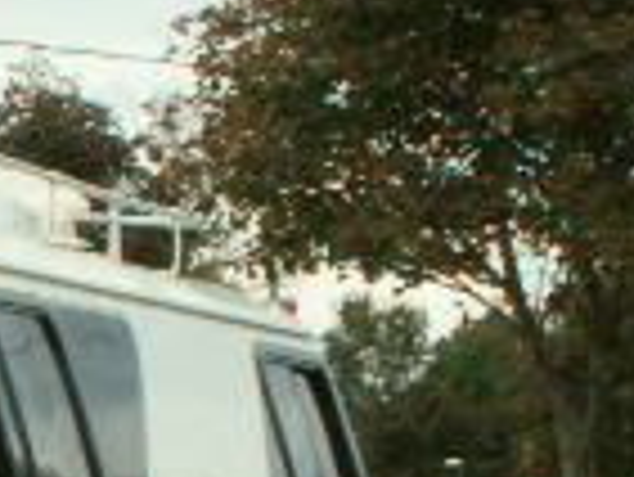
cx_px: -418
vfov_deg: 5.3
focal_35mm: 277
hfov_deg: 7.0
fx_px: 5078
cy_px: 756
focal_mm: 10.15
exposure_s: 1/60
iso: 50
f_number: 8
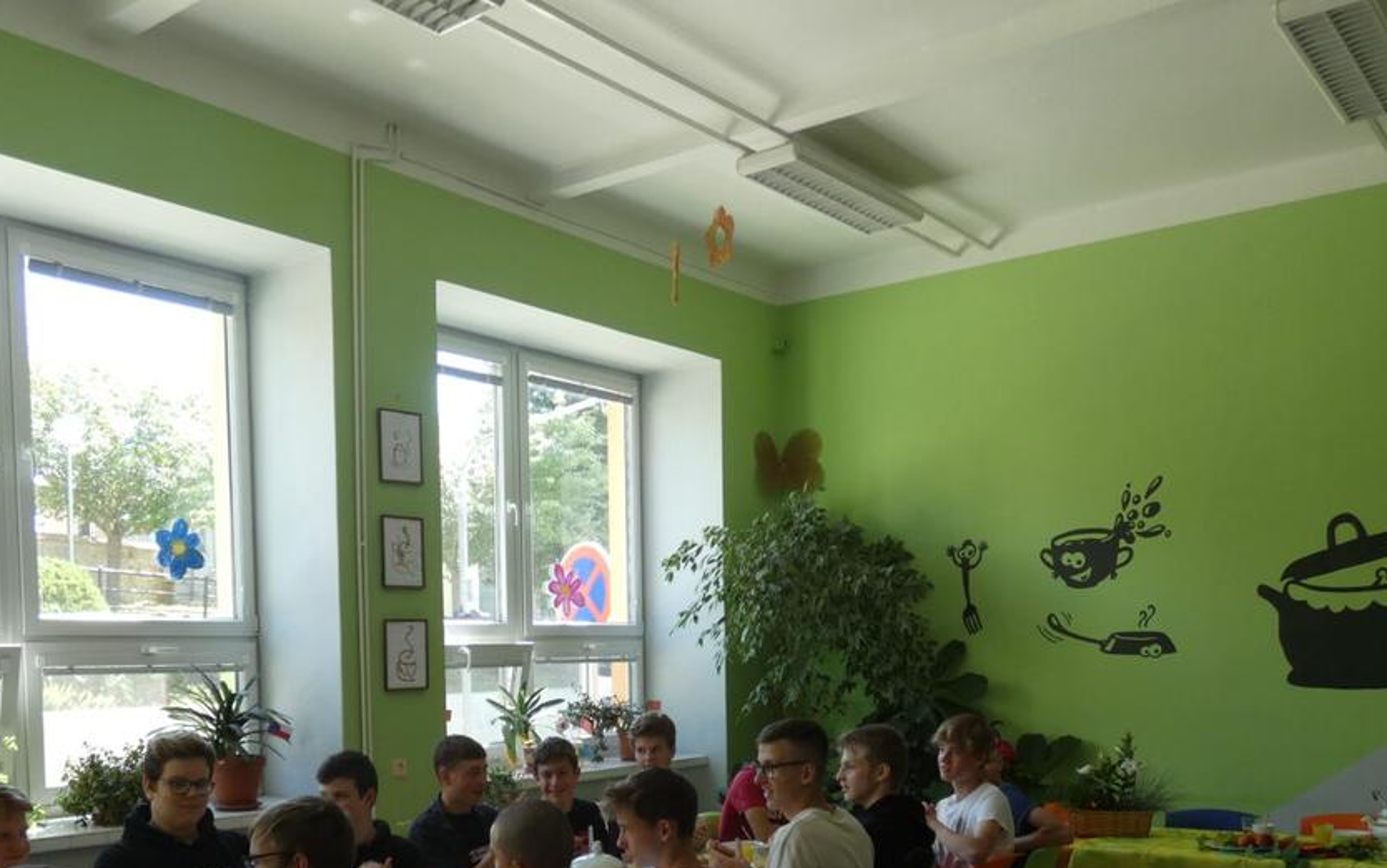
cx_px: 557
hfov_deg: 56.3
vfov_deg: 35.6
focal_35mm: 34
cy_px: 742
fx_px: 1286
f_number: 2.8
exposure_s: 1/60
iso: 80
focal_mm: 3.6
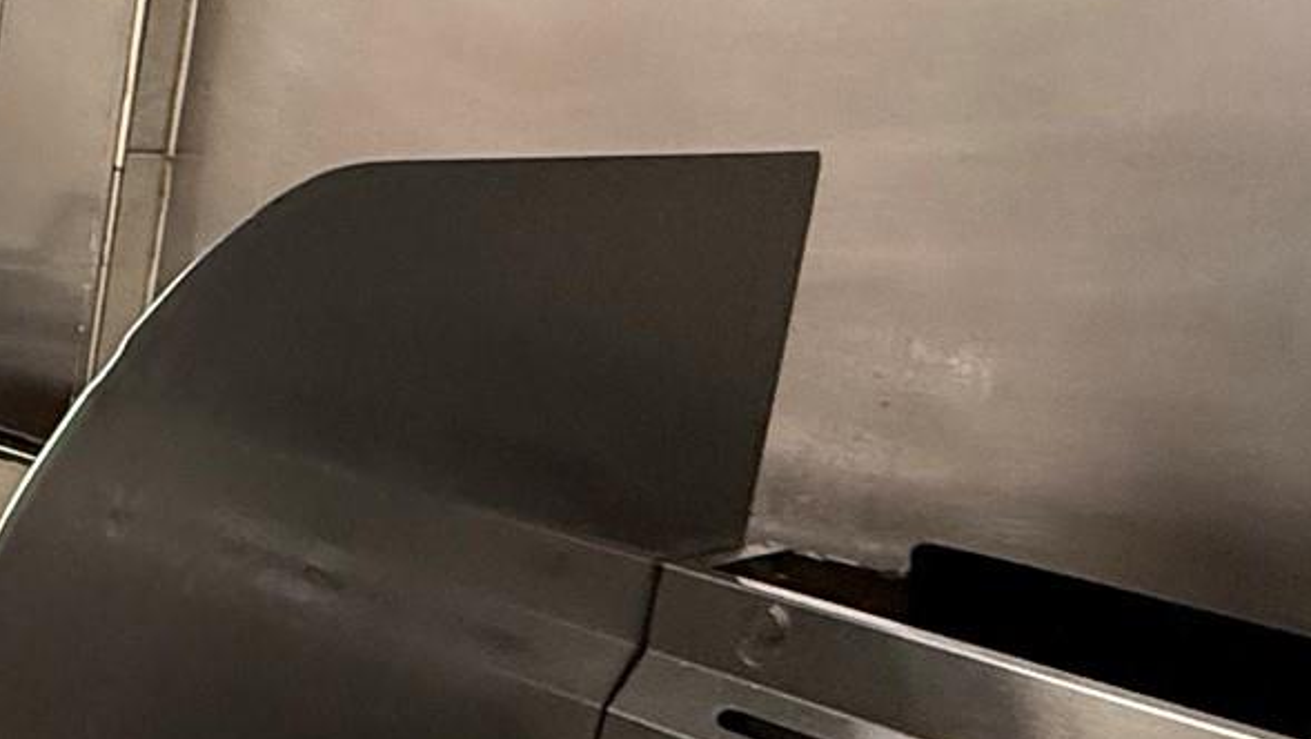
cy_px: 198
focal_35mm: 53
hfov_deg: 24.5
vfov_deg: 22.5
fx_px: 1843
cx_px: -873
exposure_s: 1/60
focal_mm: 2.22
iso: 500
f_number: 2.2
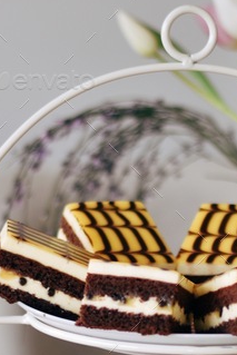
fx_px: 2052
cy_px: 407
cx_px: 208
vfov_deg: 9.8
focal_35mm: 208
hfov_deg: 6.6
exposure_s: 1/200
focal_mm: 50
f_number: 2
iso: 100
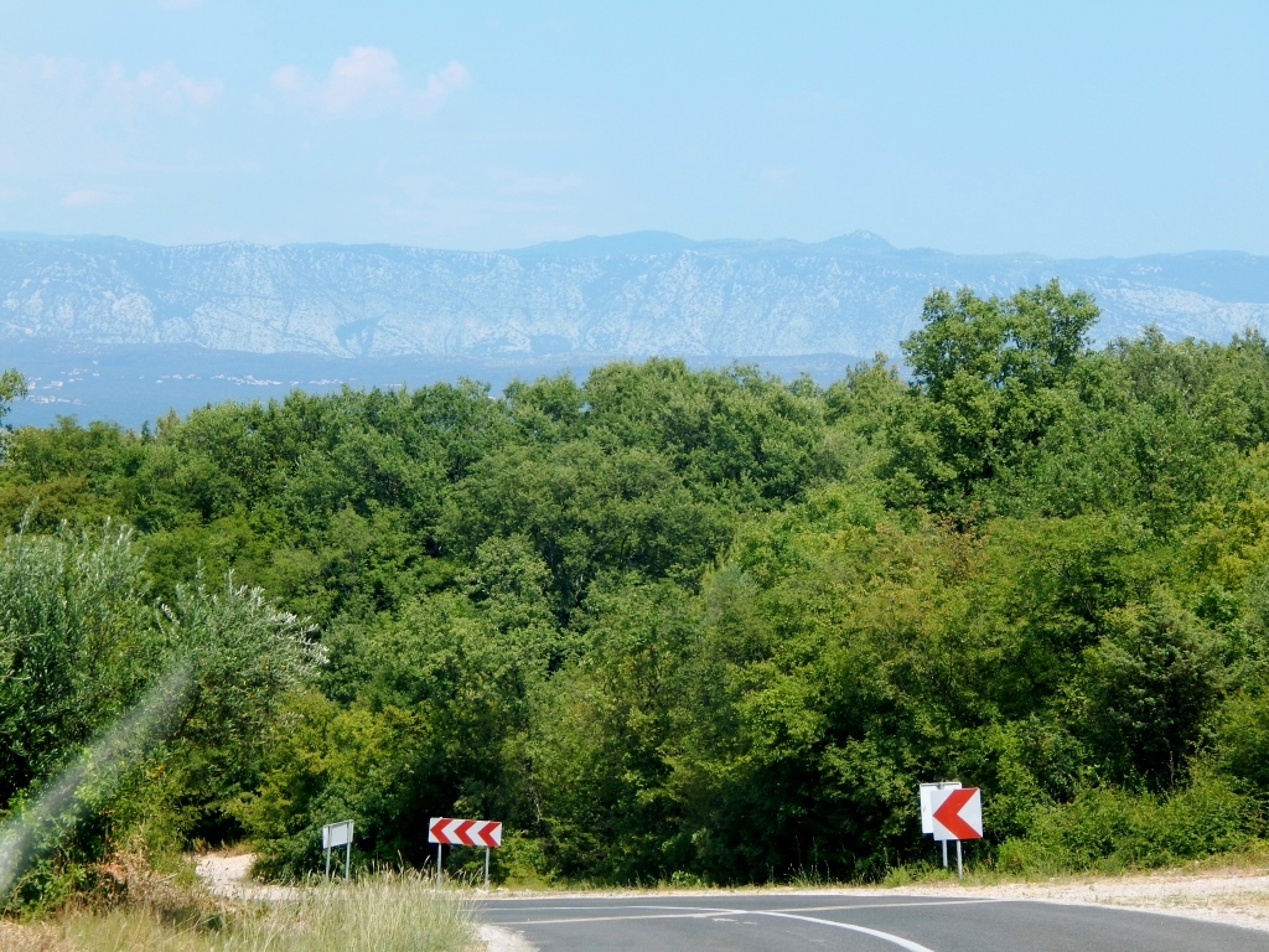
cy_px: 476
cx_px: 634
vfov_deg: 17.4
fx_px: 3116
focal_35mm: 85
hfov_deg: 23.0
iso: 125
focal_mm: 15.3
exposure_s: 1/400
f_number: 4.3
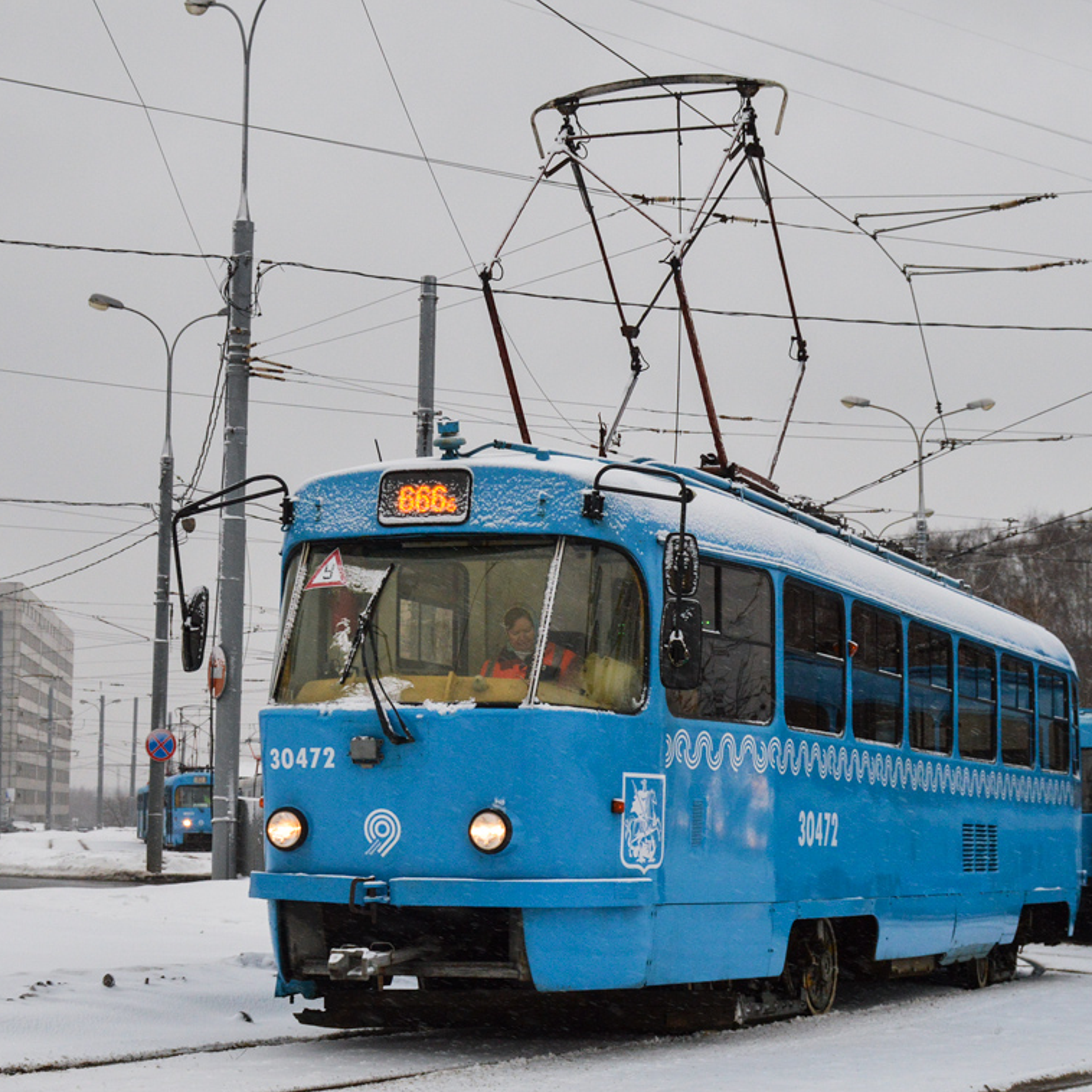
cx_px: 568
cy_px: 529
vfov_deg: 24.4
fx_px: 2522
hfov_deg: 24.4
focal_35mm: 71
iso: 800
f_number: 7.1
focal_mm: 35
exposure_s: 1/400
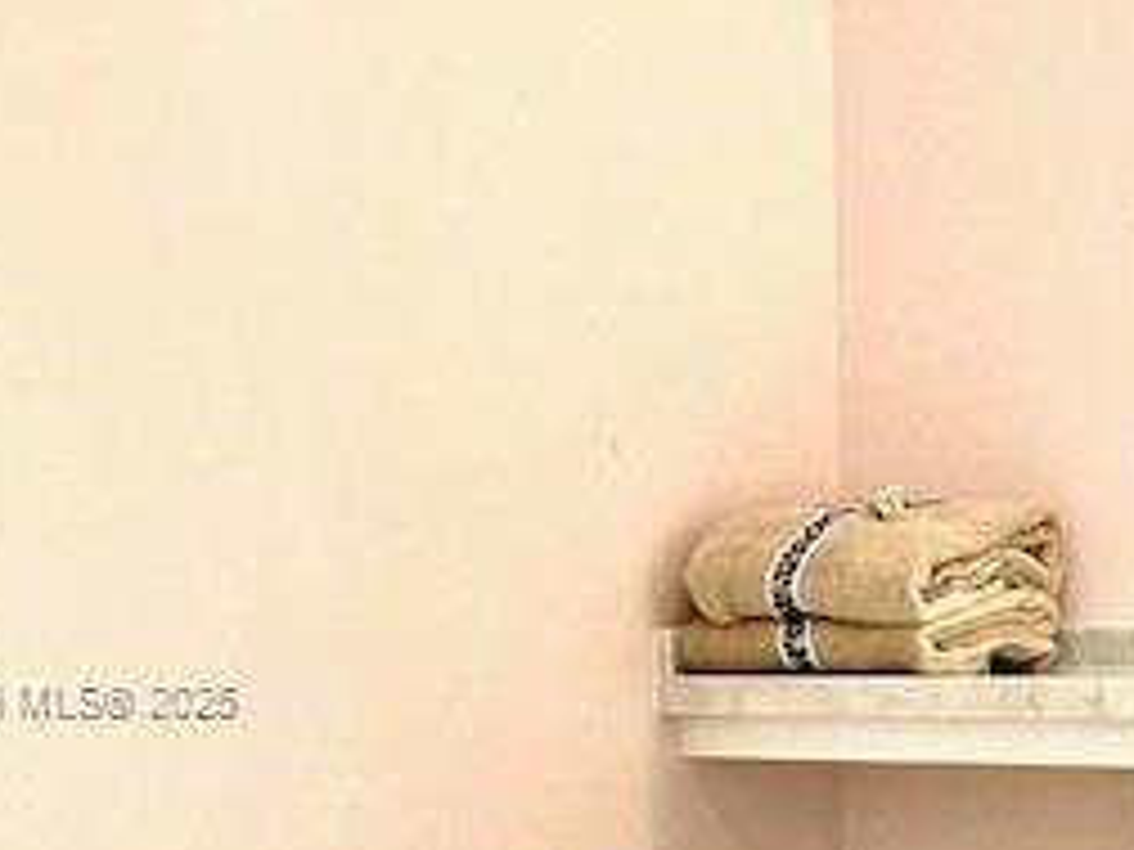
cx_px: 1048
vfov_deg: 20.4
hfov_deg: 26.4
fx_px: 2326
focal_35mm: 71
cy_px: 702
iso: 160
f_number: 1.8
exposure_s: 1/60
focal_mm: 3.99
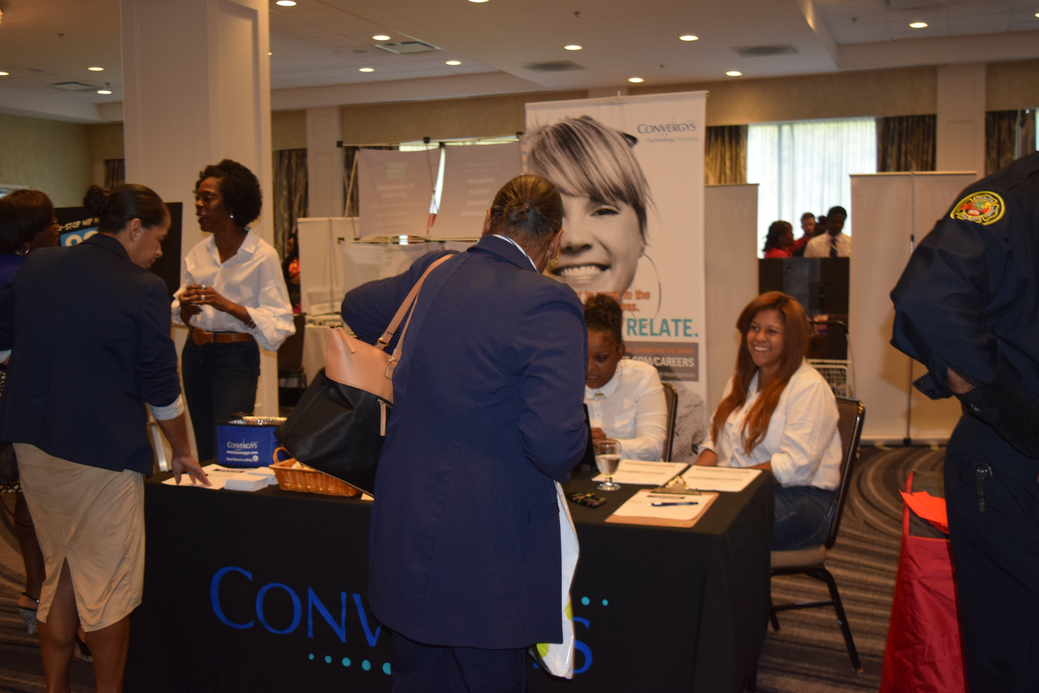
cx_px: 520
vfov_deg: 35.5
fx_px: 1082
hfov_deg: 51.3
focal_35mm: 38
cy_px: 346
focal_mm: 25
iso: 1250
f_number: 4
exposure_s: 1/60
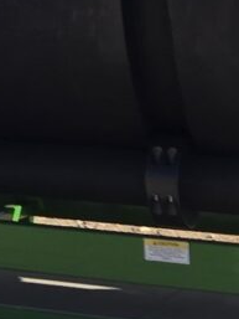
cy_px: -252
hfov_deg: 5.7
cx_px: -650
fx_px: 2106
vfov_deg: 8.3
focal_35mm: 229
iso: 25
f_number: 1.8
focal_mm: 5.4
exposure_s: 1/1501
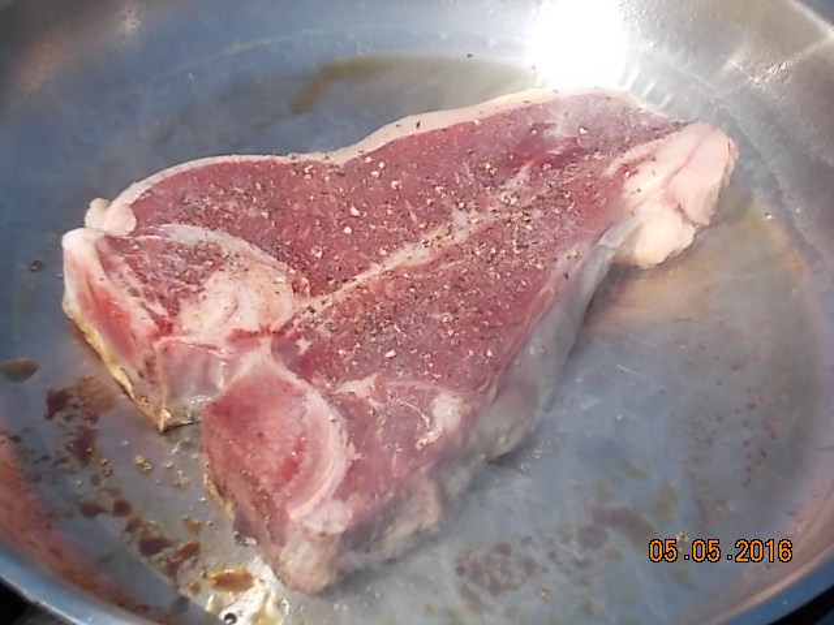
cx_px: 417
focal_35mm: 66
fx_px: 1590
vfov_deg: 22.3
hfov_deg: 29.4
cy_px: 312
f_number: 5.3
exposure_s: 1/500
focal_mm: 11.8
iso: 80
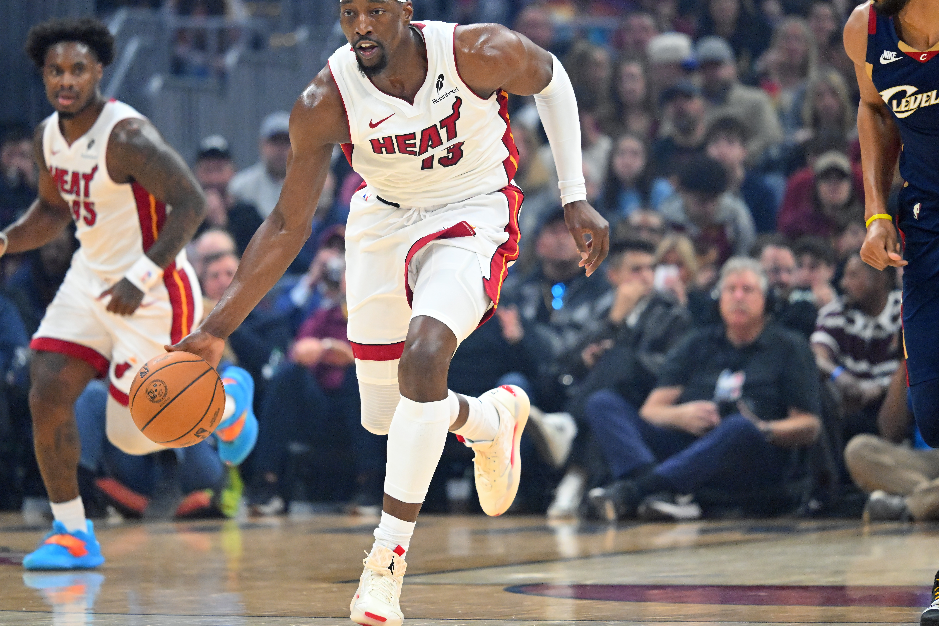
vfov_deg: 4.1
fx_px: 8842
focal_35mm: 339
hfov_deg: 6.1
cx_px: 425
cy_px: 286
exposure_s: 1/1600
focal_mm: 300
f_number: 4
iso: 6400
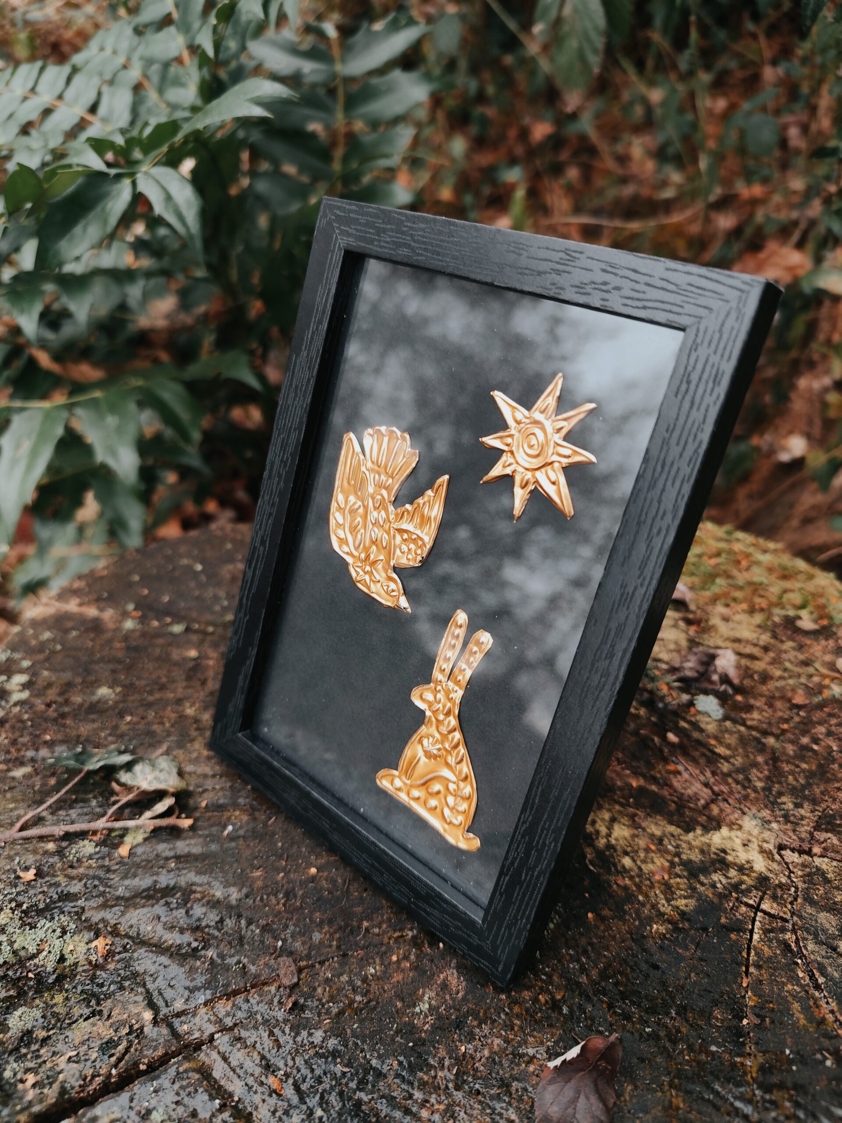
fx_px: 746
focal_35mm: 23
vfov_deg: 73.9
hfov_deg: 58.9
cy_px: 562
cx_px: 421
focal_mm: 6.19
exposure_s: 1/100
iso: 250
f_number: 1.65
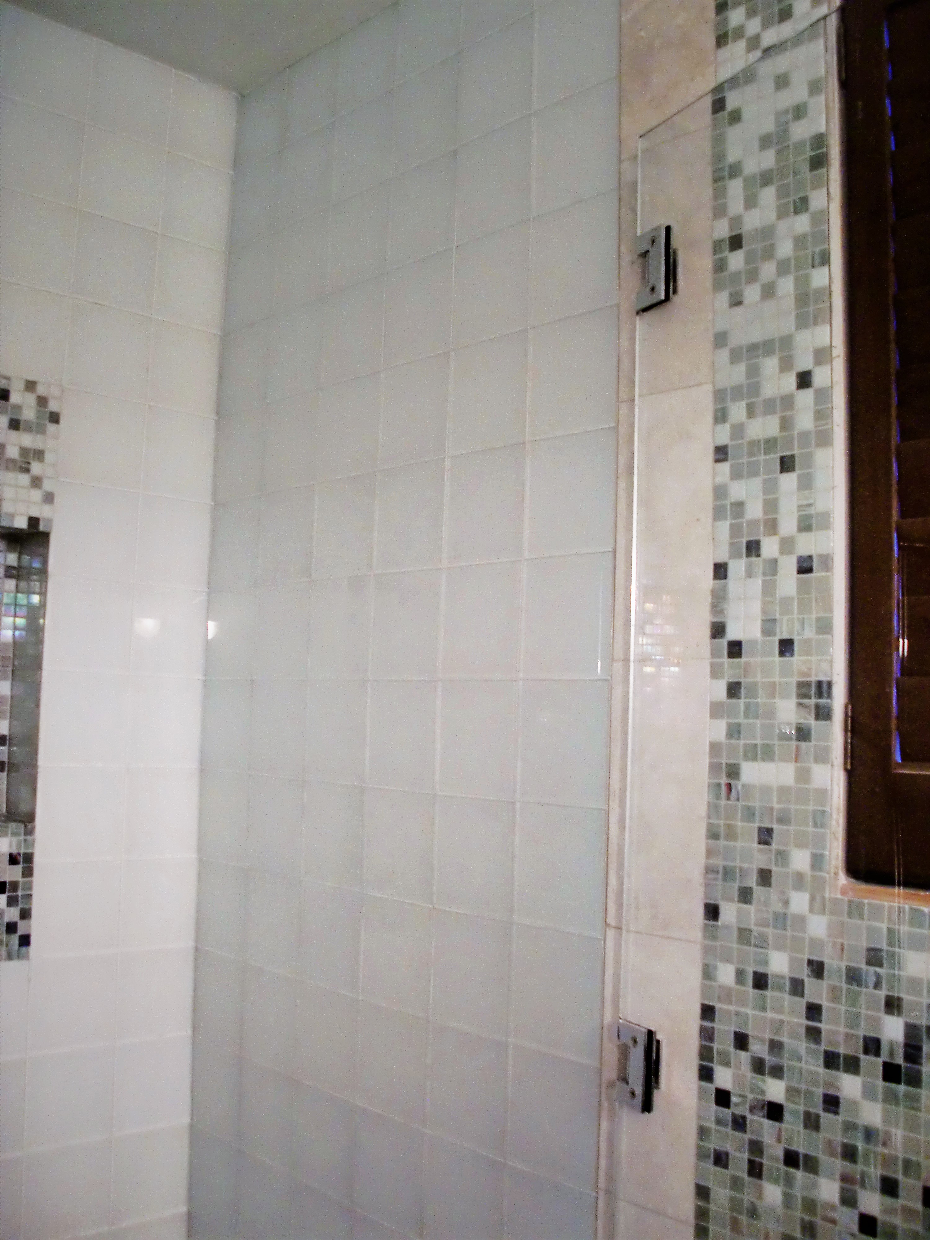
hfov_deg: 39.7
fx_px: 1290
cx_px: 465
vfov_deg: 51.4
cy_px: 620
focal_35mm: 36
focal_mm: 6.3
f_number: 2.8
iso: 250
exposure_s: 1/60
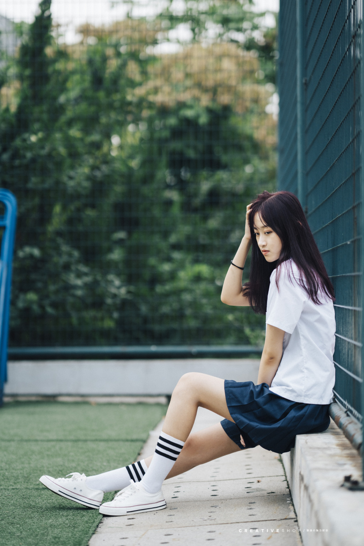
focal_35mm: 85
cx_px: 182
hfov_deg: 16.1
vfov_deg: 23.9
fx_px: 1289
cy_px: 273
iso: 500
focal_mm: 85
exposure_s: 1/1600
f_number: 1.8
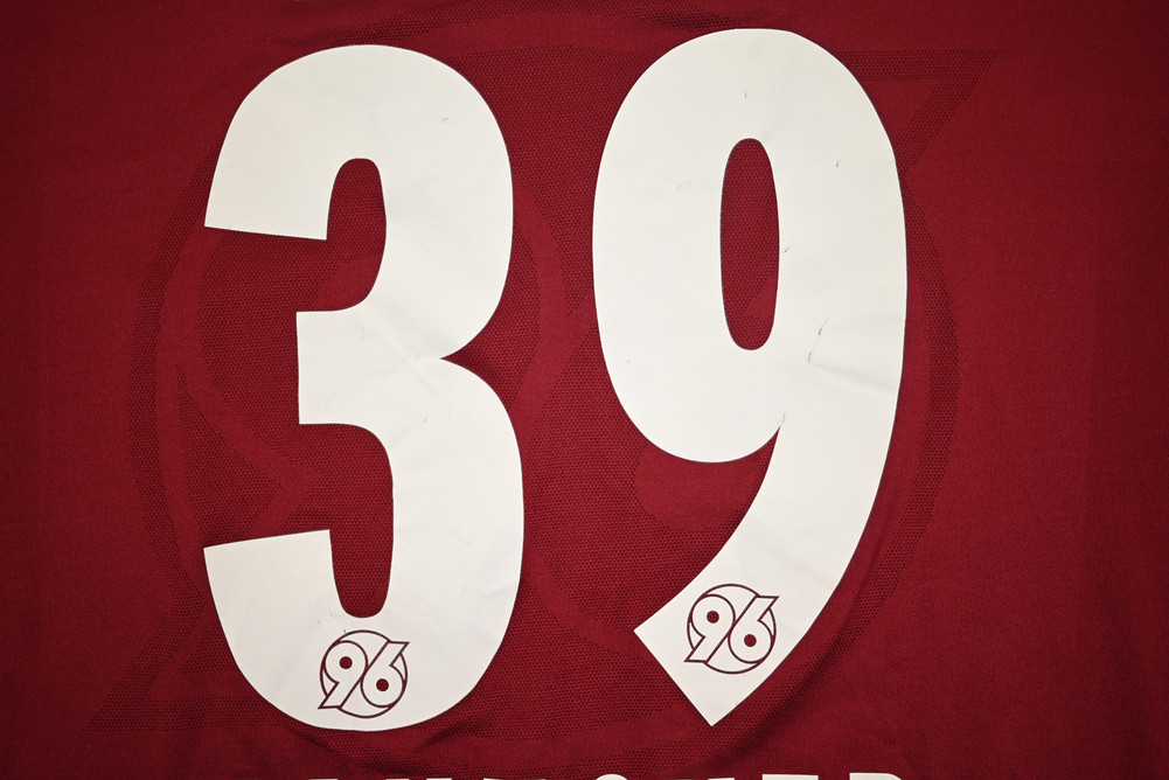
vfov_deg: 38.4
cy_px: 390
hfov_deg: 55.1
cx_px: 584
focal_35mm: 34
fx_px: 1121
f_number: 5
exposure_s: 1/125
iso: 200
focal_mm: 34.5
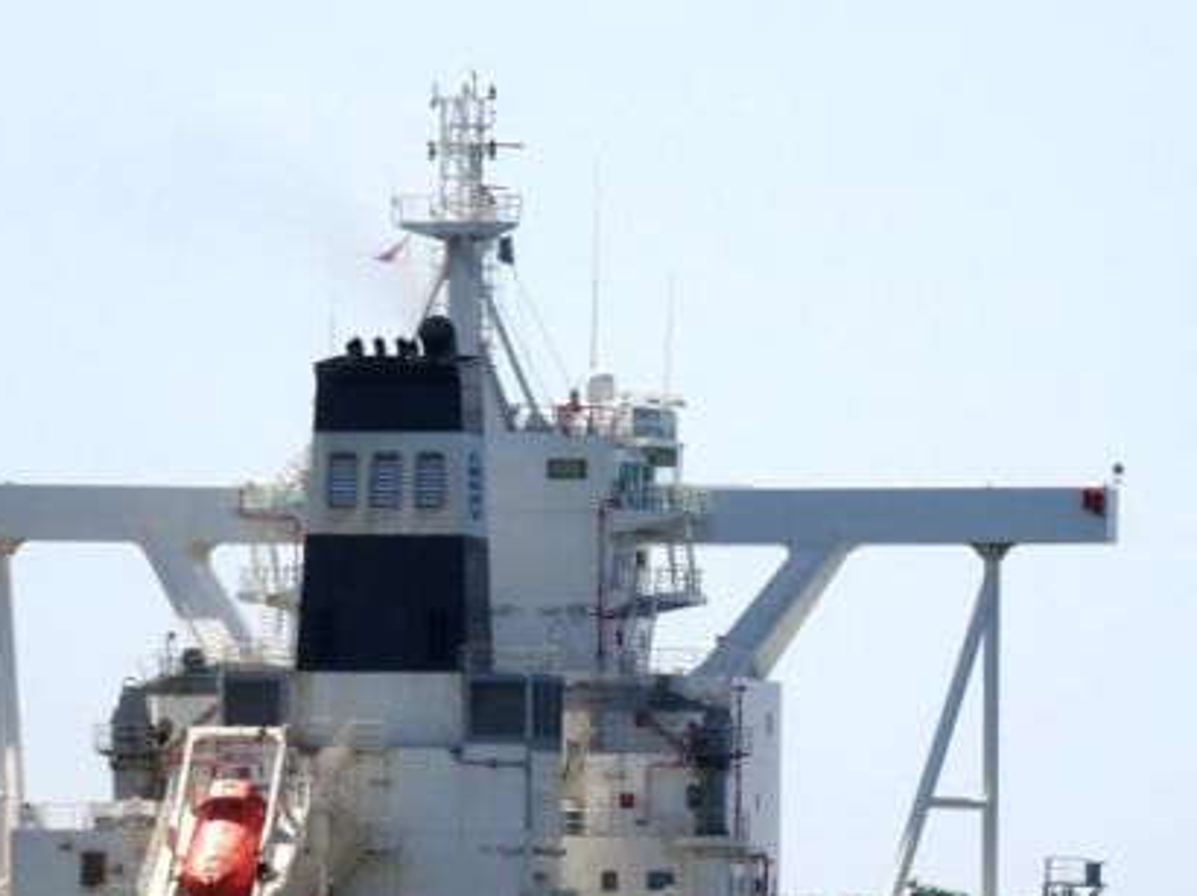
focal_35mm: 547
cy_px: 782
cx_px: 777
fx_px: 18904
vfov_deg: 2.7
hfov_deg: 3.6
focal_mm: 47.87
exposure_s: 1/640
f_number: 6.3
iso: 80
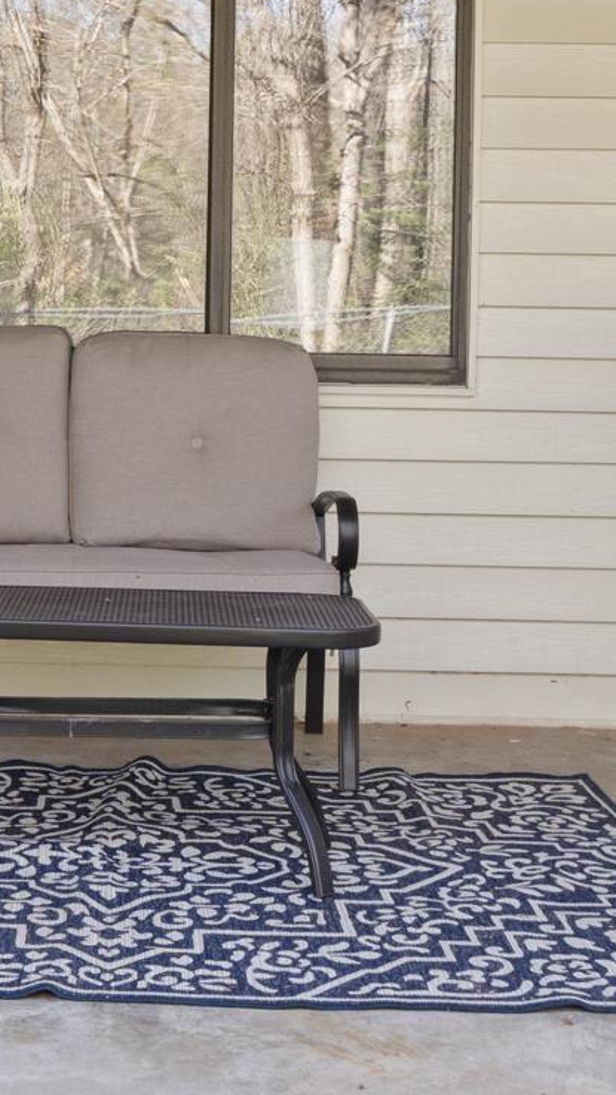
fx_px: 2150
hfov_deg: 16.1
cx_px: 40
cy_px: 293
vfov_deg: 28.2
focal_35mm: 74
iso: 200
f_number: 9
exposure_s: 1/8
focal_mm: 13.9
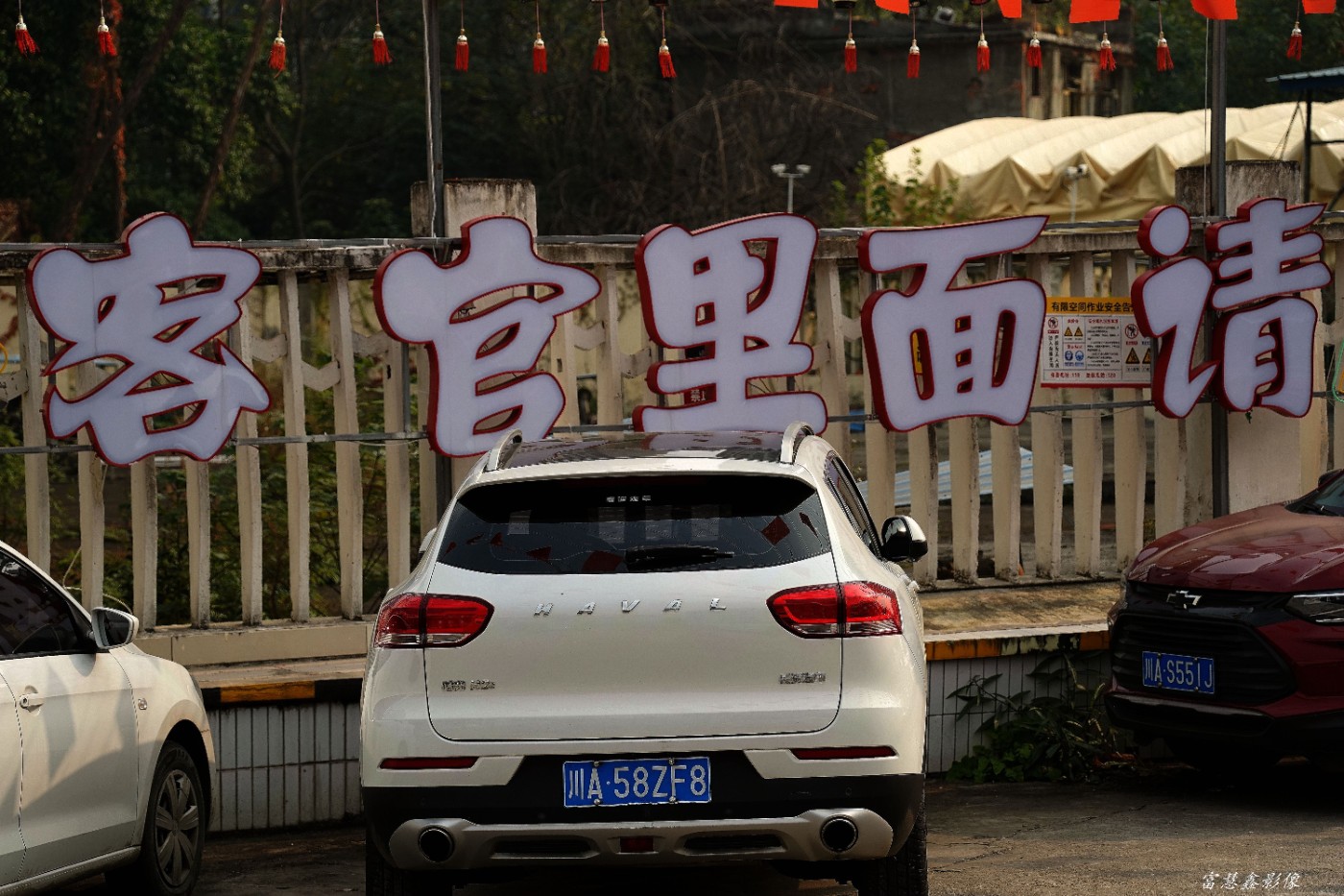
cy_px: 448
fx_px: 3695
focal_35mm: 99
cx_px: 672
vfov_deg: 13.8
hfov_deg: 20.6
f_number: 5.6
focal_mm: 99
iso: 100
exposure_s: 1/400
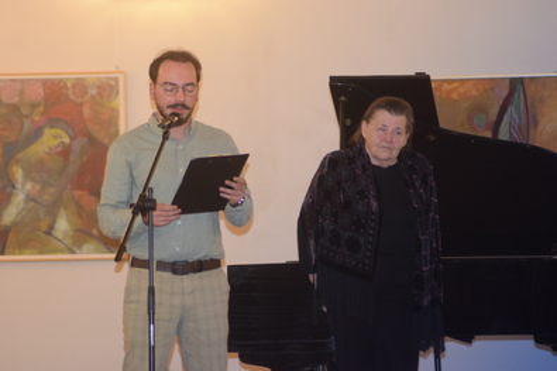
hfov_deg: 11.8
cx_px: 278
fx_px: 2691
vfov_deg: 7.9
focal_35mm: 174
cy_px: 186
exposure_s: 1/60
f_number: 4.2
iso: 1250
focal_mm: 116
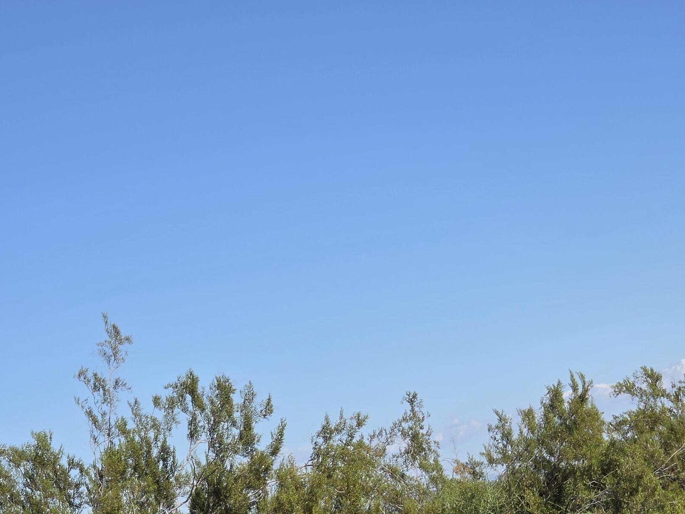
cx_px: 365
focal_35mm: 129
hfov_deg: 15.3
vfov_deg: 11.4
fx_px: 2552
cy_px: 444
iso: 50
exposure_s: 1/3042
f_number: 2.4
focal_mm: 7.9
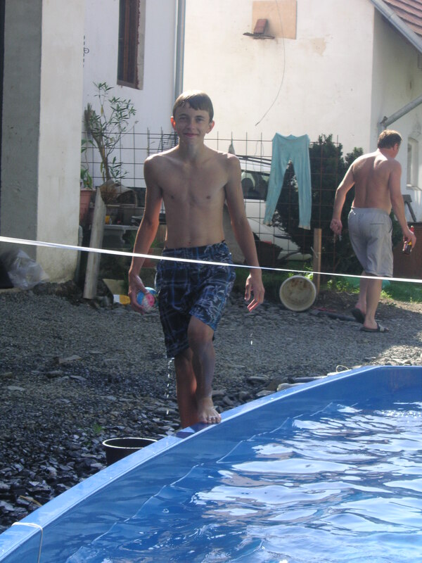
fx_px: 1707
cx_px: 211
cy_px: 282
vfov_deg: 18.7
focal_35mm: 105
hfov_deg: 14.1
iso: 50
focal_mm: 17.1
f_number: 5
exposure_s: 1/180
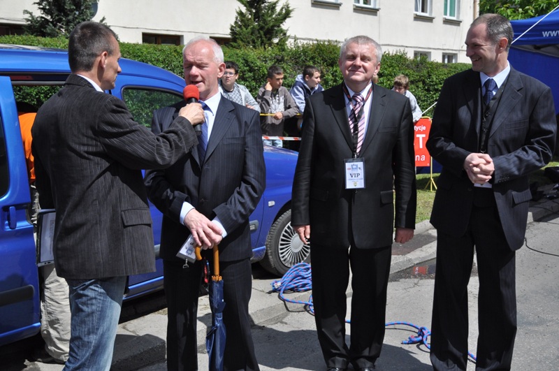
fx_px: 605
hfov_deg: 49.6
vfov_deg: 34.1
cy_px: 186
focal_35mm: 39
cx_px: 280
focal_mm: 26
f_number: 4.5
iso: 500
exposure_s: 1/4000
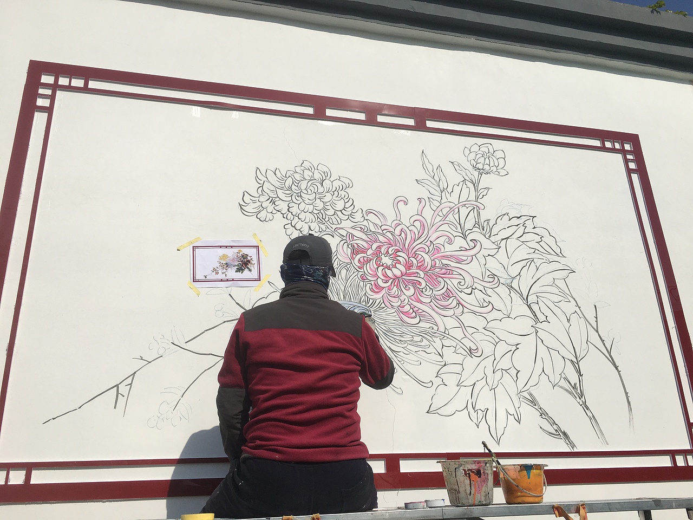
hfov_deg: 61.7
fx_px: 581
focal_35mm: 29
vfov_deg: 48.2
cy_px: 260
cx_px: 346
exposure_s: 1/5128
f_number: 2.2
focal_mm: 4.15
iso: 25
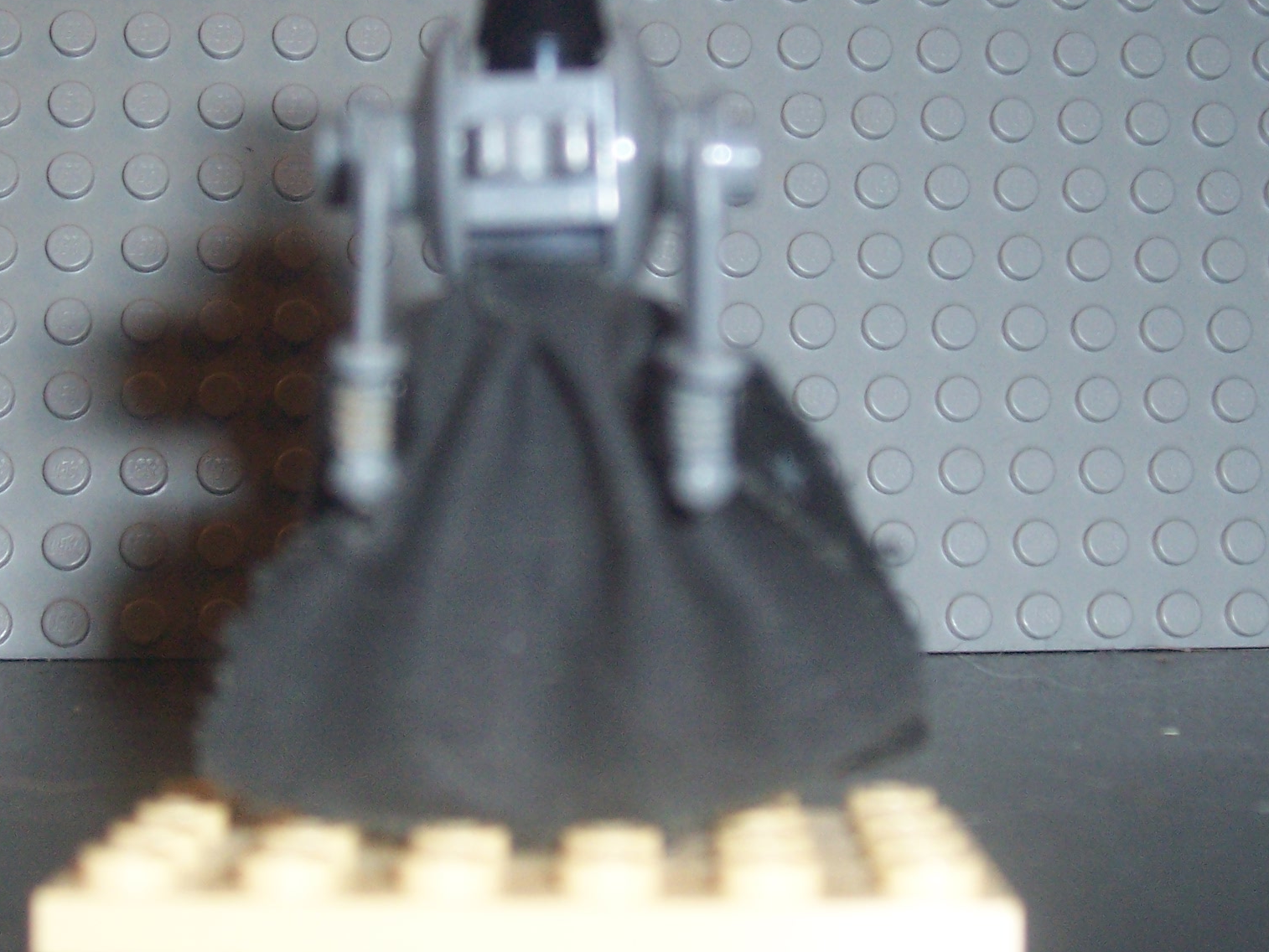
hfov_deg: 27.4
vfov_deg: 20.7
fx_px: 2603
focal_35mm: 71
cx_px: 611
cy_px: 390
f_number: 3
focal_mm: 7
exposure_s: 1/60
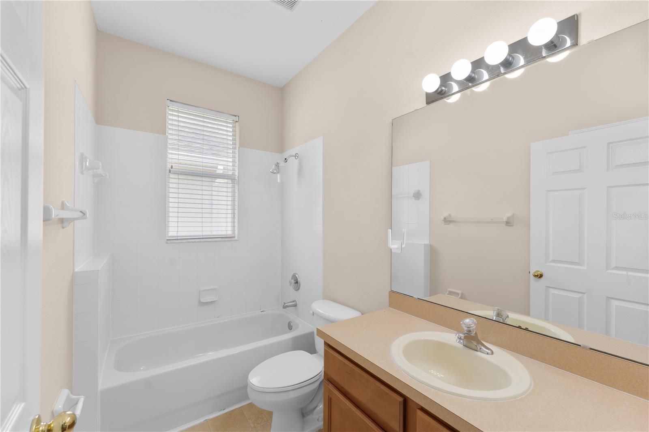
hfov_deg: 104.3
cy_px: 216
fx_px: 252
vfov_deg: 81.2
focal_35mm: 14
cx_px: 324
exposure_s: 1/10
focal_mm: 14
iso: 400
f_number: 7.1
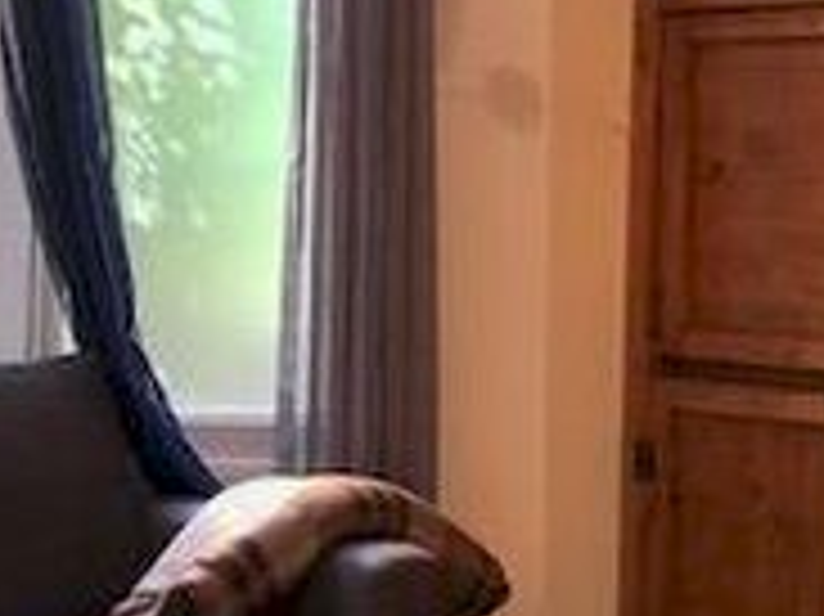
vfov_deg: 13.7
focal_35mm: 107
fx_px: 2545
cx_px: 513
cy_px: 110
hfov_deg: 18.4
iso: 32
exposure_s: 1/33
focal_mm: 3.99
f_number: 1.8
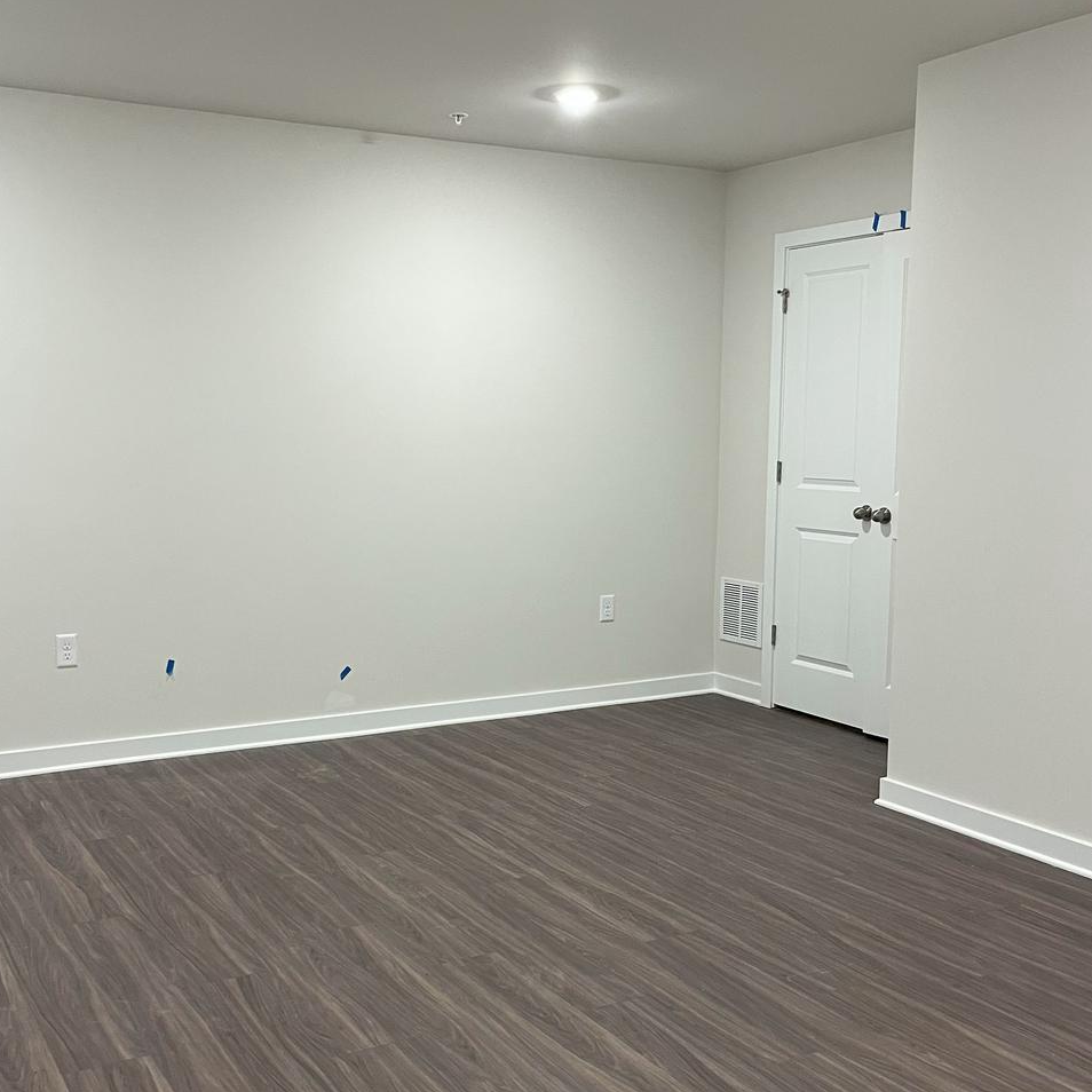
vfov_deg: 44.9
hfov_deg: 44.9
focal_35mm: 37
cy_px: 581
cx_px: 505
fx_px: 1321
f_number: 1.6
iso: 160
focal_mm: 5.1
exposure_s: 1/60
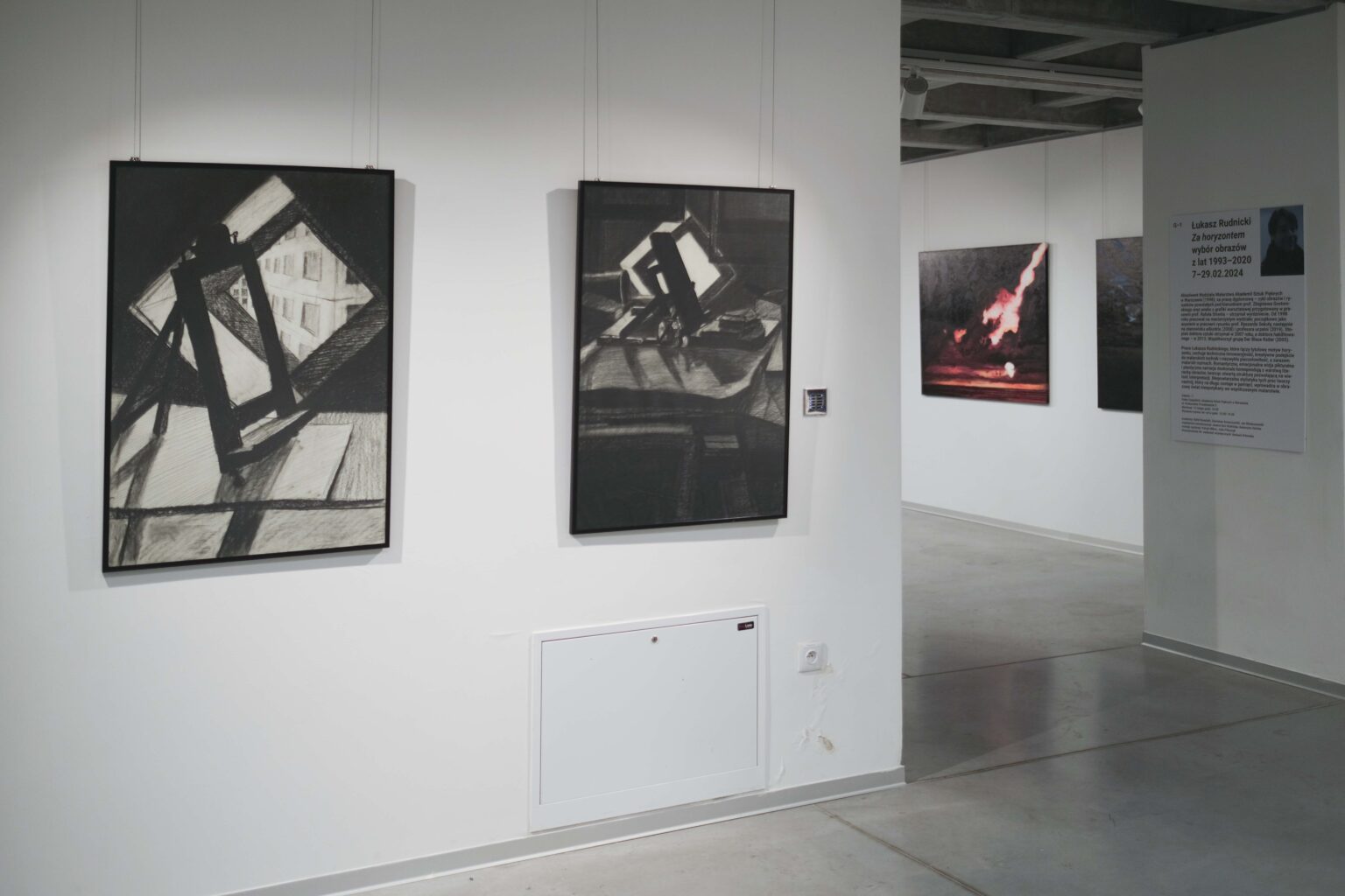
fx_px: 1308
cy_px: 448
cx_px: 672
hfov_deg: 54.4
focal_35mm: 35
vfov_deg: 37.9
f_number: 1.4
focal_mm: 23
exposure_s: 1/500
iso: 160
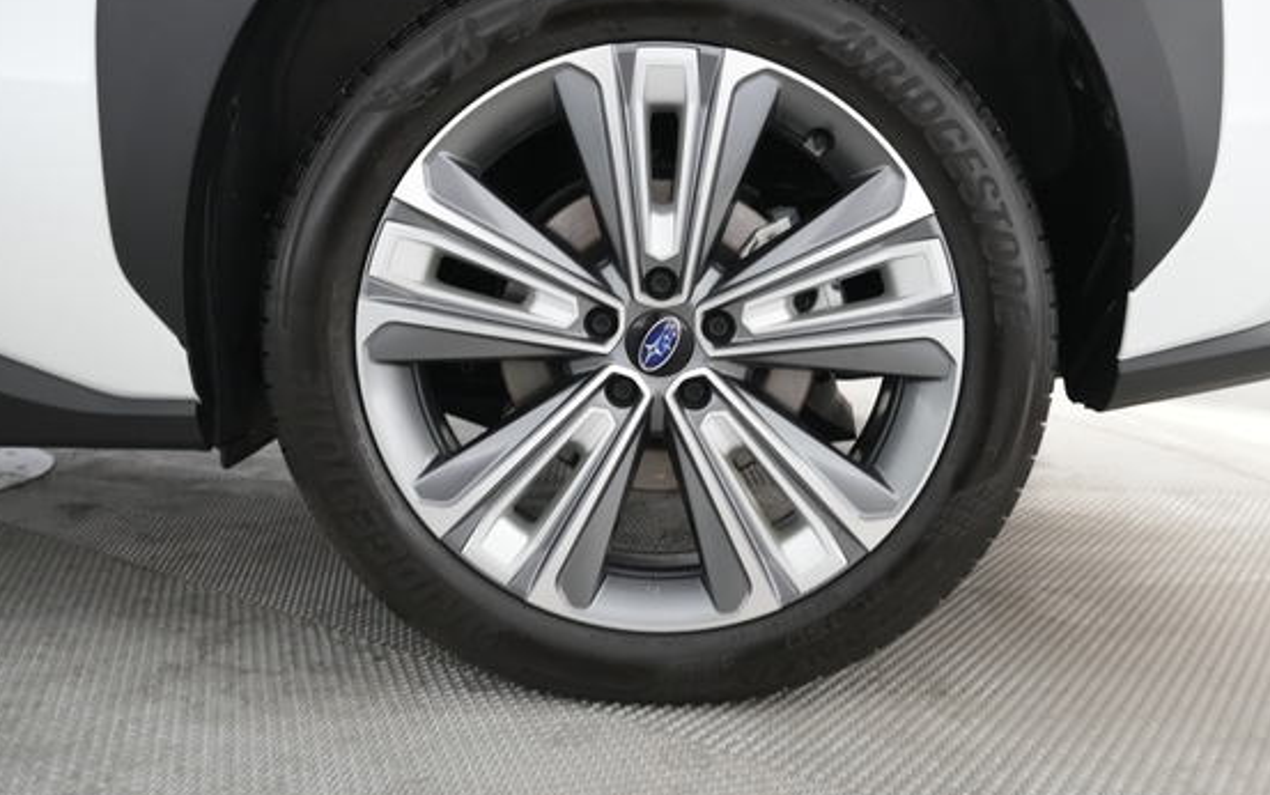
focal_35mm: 33
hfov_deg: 58.1
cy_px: 381
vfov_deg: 38.3
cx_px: 645
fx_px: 1143
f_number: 4
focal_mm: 28
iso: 4000
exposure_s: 1/125
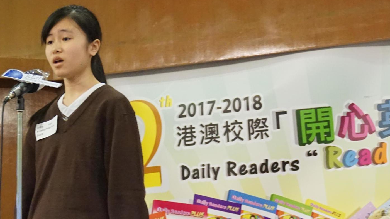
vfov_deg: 9.1
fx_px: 1365
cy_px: 247
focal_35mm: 132
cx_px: 116
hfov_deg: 16.2
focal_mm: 40
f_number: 5.6
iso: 3200
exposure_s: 1/80
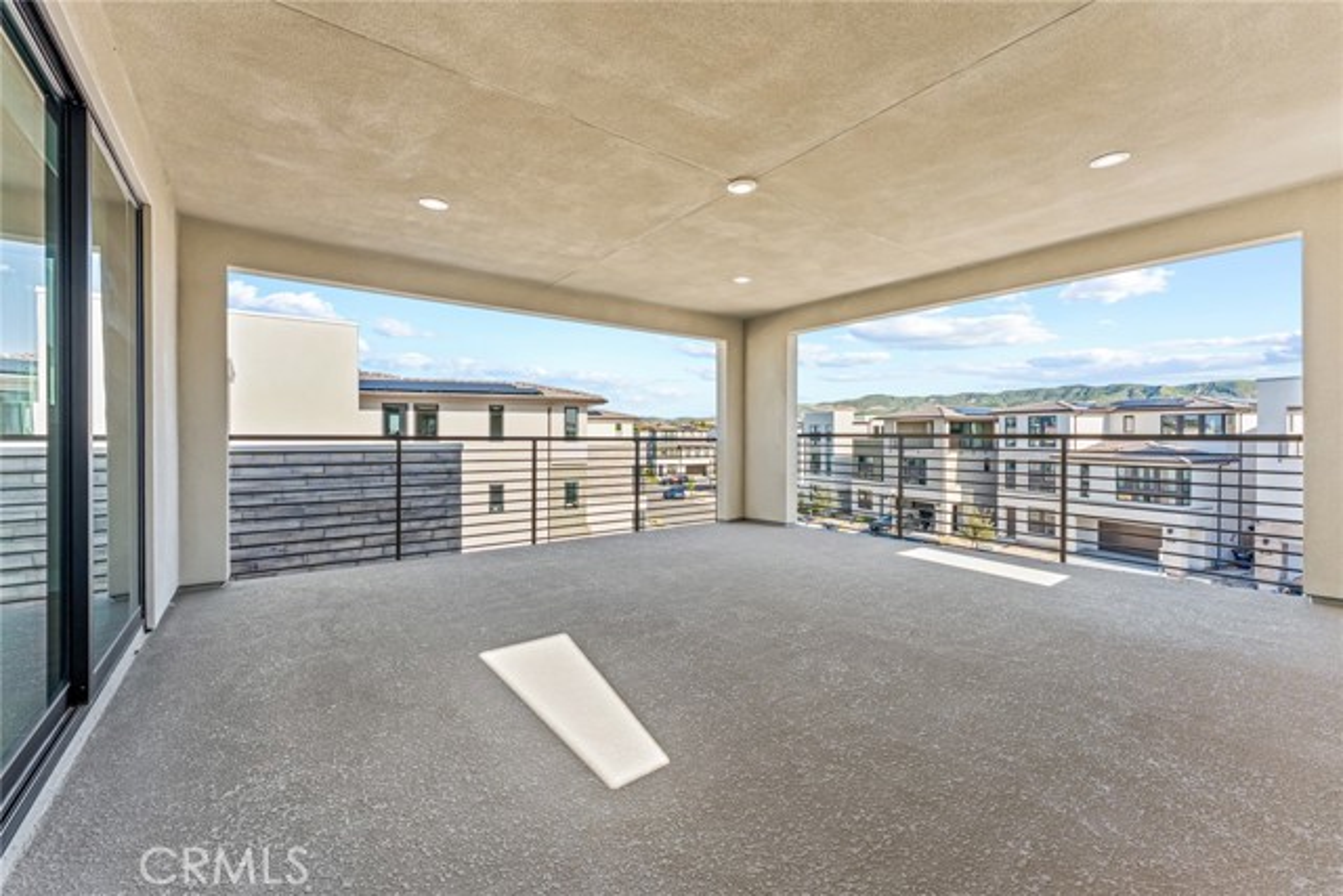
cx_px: 672
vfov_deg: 81.2
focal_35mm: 14
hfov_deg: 104.2
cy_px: 448
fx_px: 522
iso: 100
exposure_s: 1/50
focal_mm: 14
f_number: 6.3
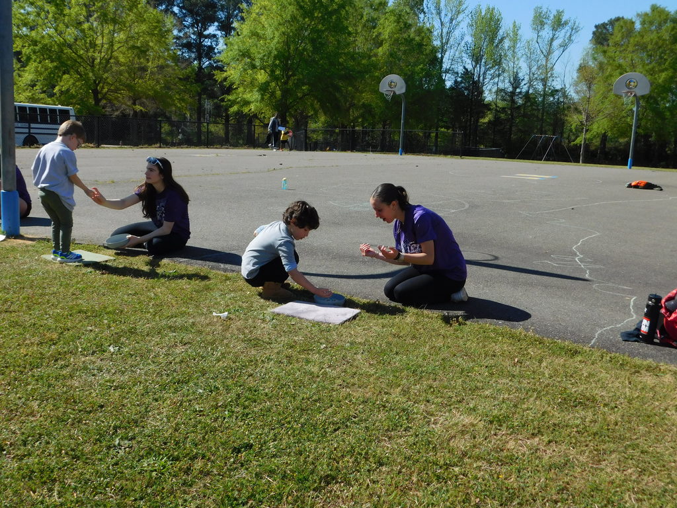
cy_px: 254
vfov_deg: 39.7
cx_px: 338
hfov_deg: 51.4
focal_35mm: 36
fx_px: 704
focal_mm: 6.3
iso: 125
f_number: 3.5
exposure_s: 1/1250
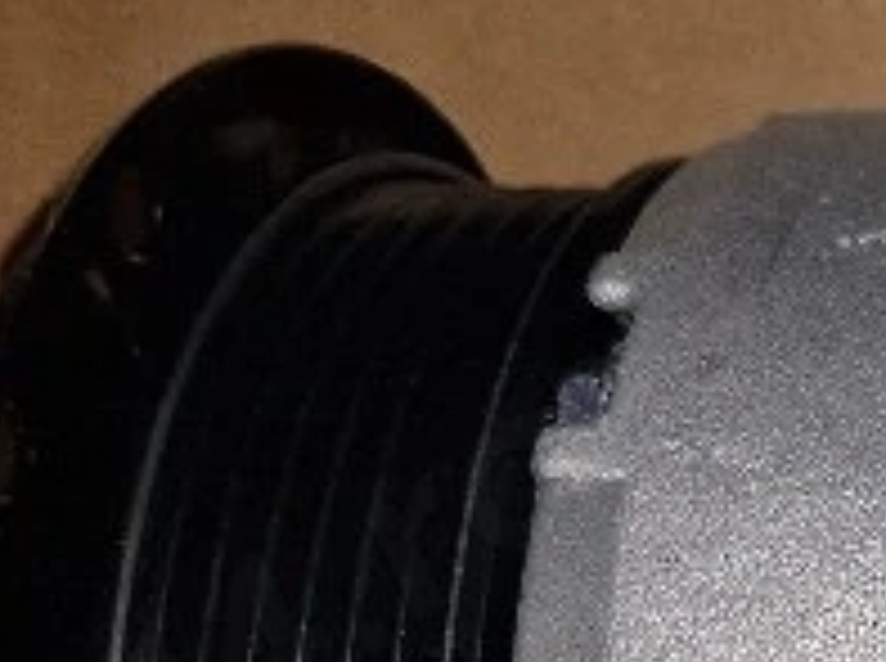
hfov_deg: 14.9
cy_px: 806
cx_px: 1561
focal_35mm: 117
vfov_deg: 12.3
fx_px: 2989
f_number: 1.8
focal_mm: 5.4
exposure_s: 1/100
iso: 160
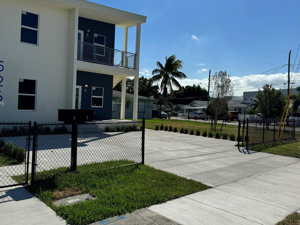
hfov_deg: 59.4
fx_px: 260
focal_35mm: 30
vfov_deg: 46.8
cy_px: 104
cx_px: 119
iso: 80
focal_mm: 6.86
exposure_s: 1/10417
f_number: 1.78
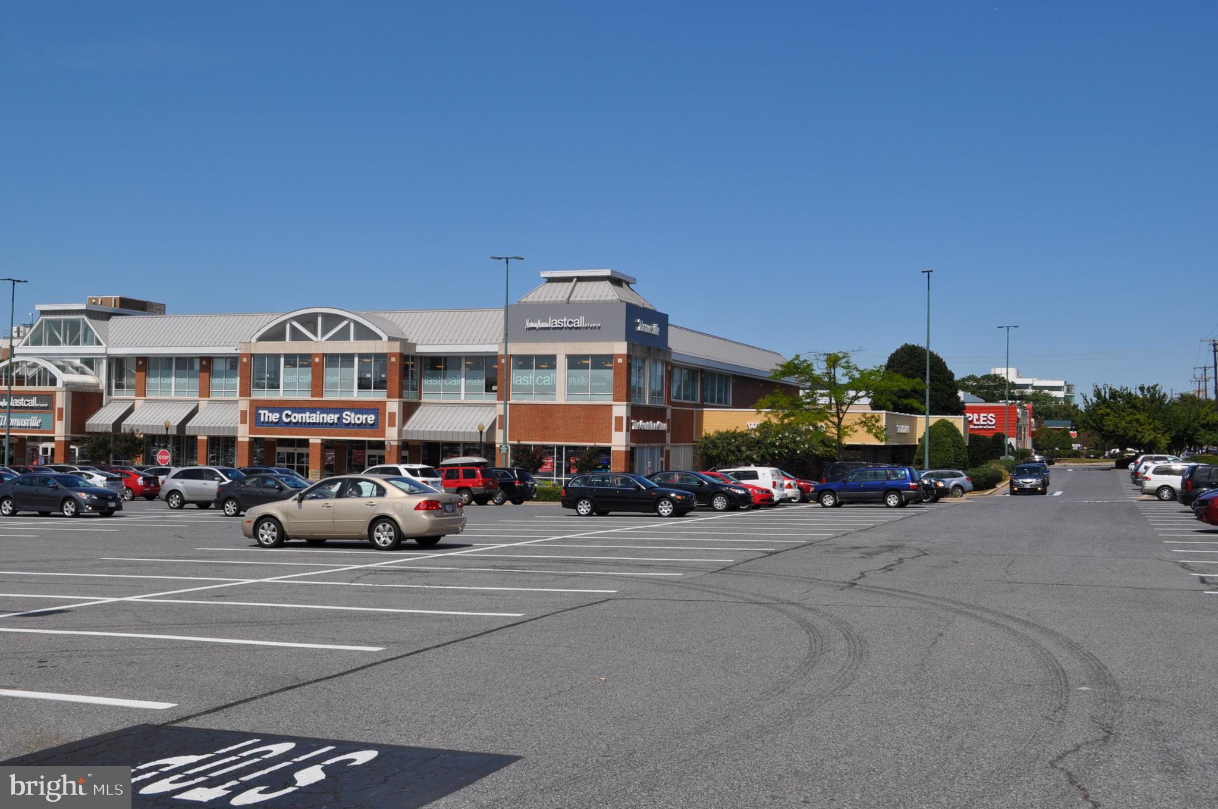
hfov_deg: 53.2
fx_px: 1216
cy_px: 404
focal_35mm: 36
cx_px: 609
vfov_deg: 36.8
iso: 200
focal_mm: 24
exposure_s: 1/500
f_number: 11
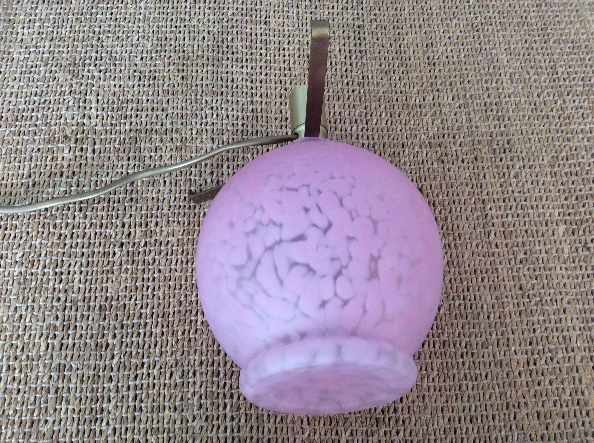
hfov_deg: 56.9
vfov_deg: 44.1
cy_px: 222
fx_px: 548
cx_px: 297
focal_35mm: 32
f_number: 2.4
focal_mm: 3.3
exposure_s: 1/25
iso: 160
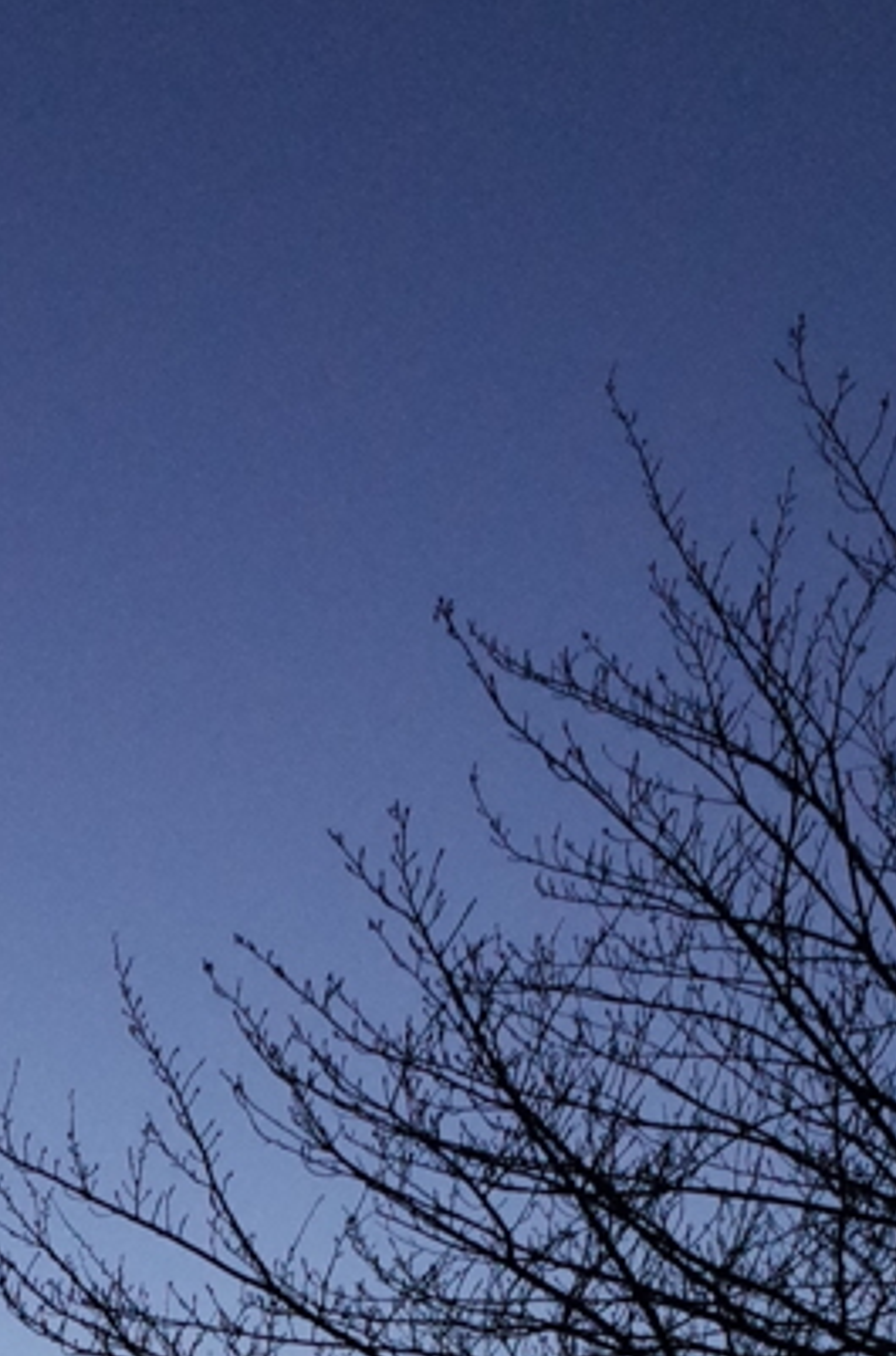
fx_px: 4056
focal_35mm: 108
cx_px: -237
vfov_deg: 16.1
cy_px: 2418
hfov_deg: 12.3
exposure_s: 1/20
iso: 1600
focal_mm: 18.3
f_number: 2.8
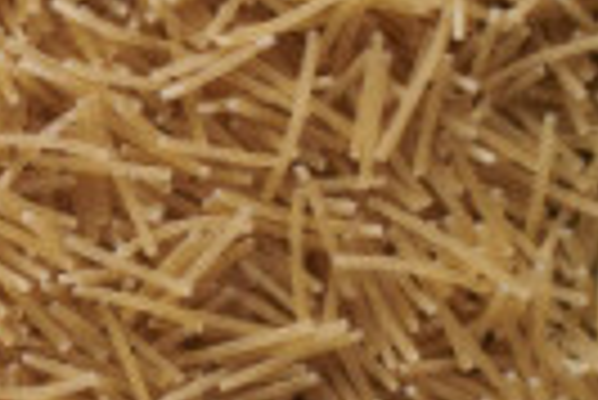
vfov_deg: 4.6
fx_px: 4989
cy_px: 247
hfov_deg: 6.3
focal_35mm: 300
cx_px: -1147
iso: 160
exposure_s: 1/100
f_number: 8
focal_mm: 50
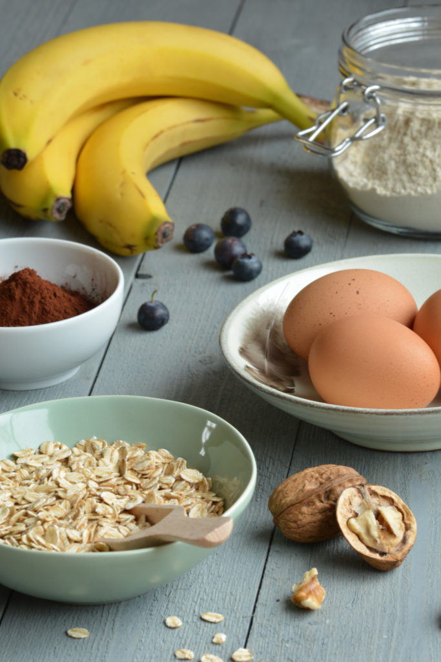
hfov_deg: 8.7
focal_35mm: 158
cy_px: 331
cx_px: 220
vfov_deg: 13.0
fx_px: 2893
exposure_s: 1/5
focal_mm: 105
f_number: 16
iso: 160
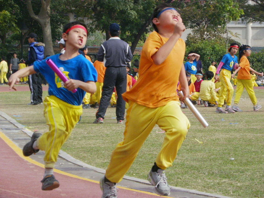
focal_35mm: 202
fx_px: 1541
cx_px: 132
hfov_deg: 9.8
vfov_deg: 7.4
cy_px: 99
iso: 160
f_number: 4.5
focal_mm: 35.8
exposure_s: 1/1000
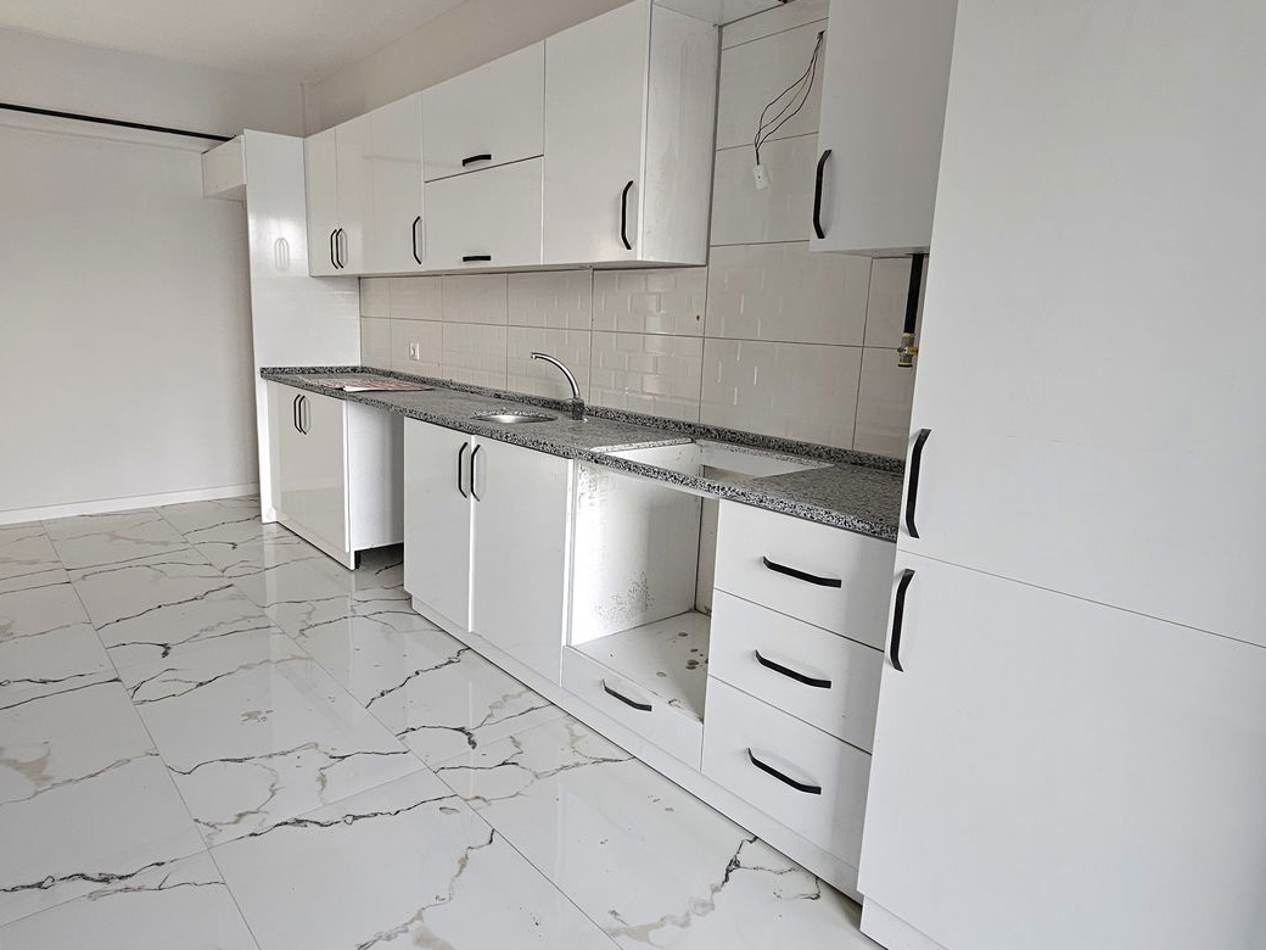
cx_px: 559
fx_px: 731
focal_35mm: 20
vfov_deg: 65.9
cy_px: 493
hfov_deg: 81.4
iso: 50
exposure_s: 1/60.2
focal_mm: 2.2
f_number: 2.2
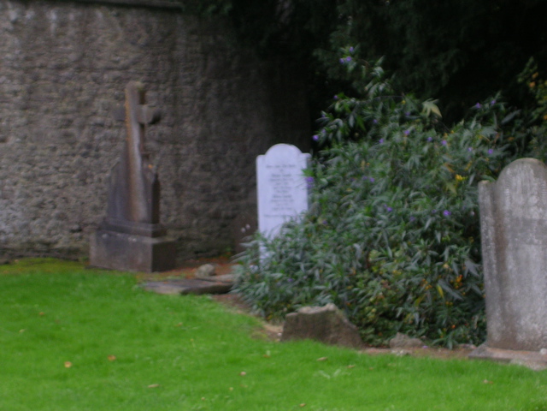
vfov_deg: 12.9
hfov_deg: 17.1
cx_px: 274
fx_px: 1817
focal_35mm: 115
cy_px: 206
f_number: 4.9
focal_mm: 17.4
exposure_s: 1/60.1
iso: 77
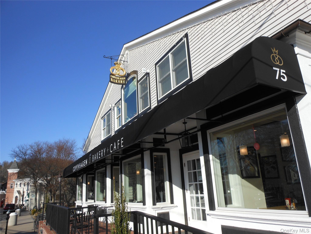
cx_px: 156
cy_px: 117
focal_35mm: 28
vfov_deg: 49.7
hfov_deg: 63.4
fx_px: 252
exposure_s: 1/800
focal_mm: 5
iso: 80
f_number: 3.7
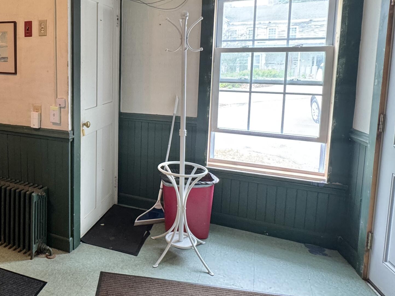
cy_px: 93
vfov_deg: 47.2
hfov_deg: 56.4
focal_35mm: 29
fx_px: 331
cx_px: 69
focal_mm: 2.22
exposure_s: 1/60
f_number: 2.2
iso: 200
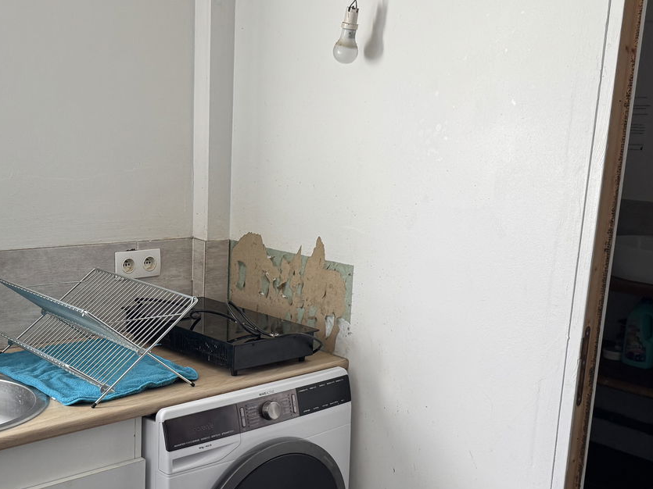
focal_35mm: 46
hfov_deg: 41.0
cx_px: 258
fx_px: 868
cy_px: 325
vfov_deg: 31.3
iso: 160
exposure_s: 1/121
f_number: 1.78
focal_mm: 6.76
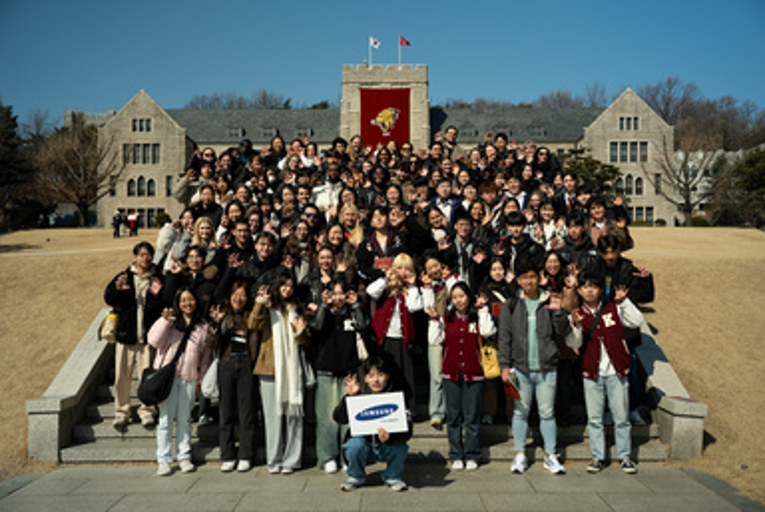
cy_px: 256
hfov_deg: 51.8
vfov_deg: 36.0
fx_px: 787
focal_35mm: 37
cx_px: 382
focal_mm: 37
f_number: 4
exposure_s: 1/1000
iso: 250
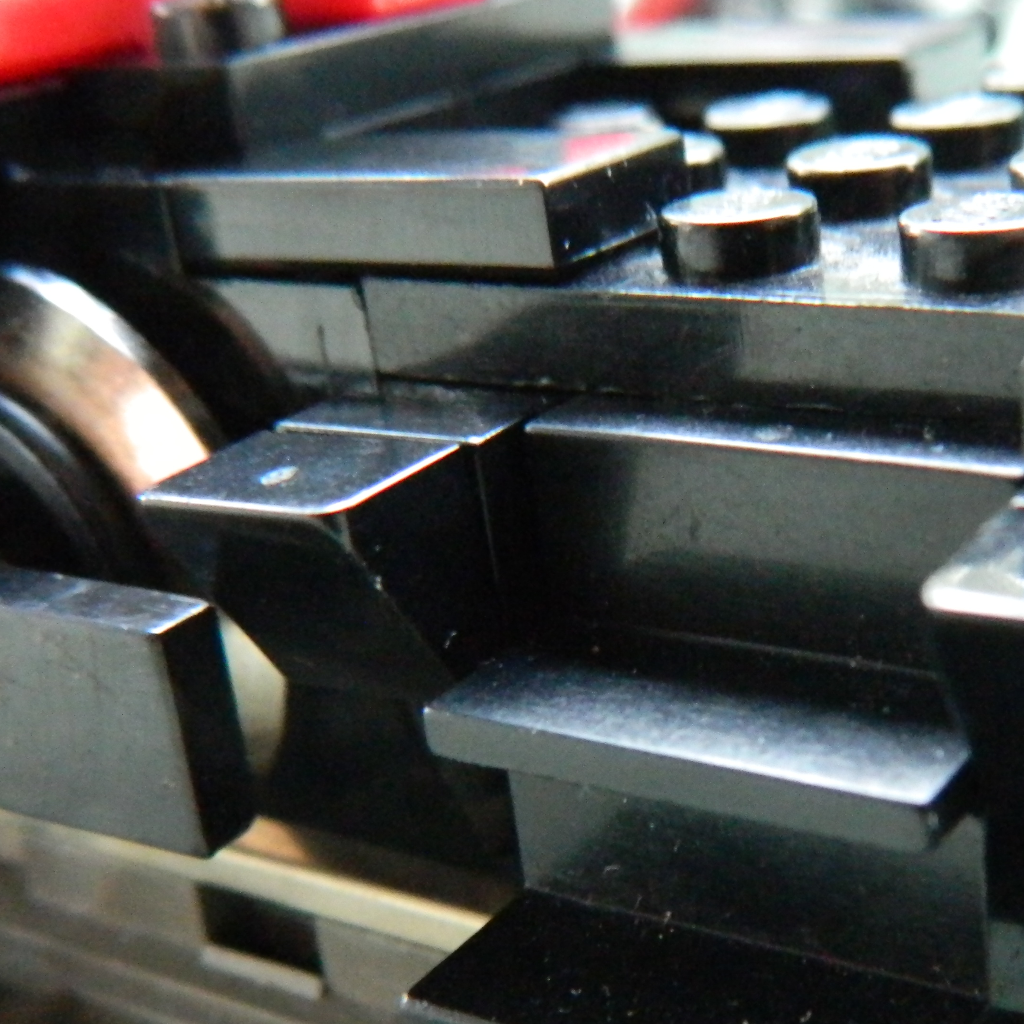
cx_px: 759
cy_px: 746
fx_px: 1841
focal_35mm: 55
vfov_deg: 30.6
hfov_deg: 30.6
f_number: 3.2
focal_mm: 5.6
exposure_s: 1/8
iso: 800
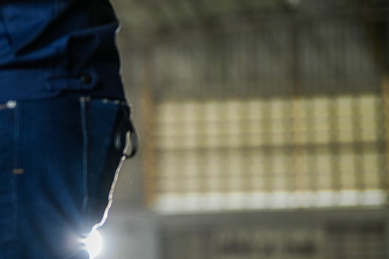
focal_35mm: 181
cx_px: -279
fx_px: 1956
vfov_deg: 7.5
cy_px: -28
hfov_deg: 10.7
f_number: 1.2
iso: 320
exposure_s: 1/200
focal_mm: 50
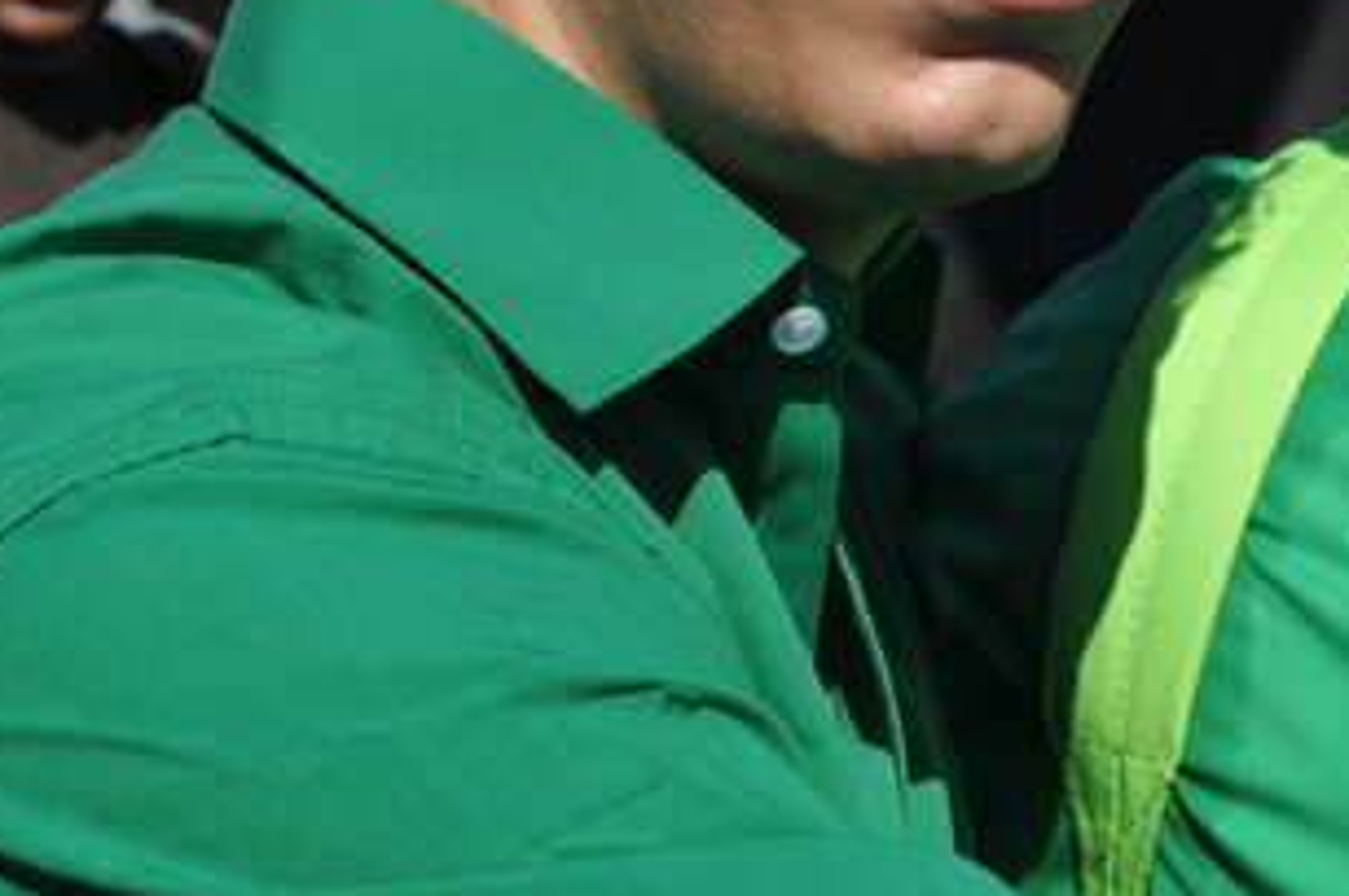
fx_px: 5016
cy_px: 193
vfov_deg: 10.2
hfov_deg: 15.0
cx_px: 1362
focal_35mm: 134
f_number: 9
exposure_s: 1/500
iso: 200
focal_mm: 38
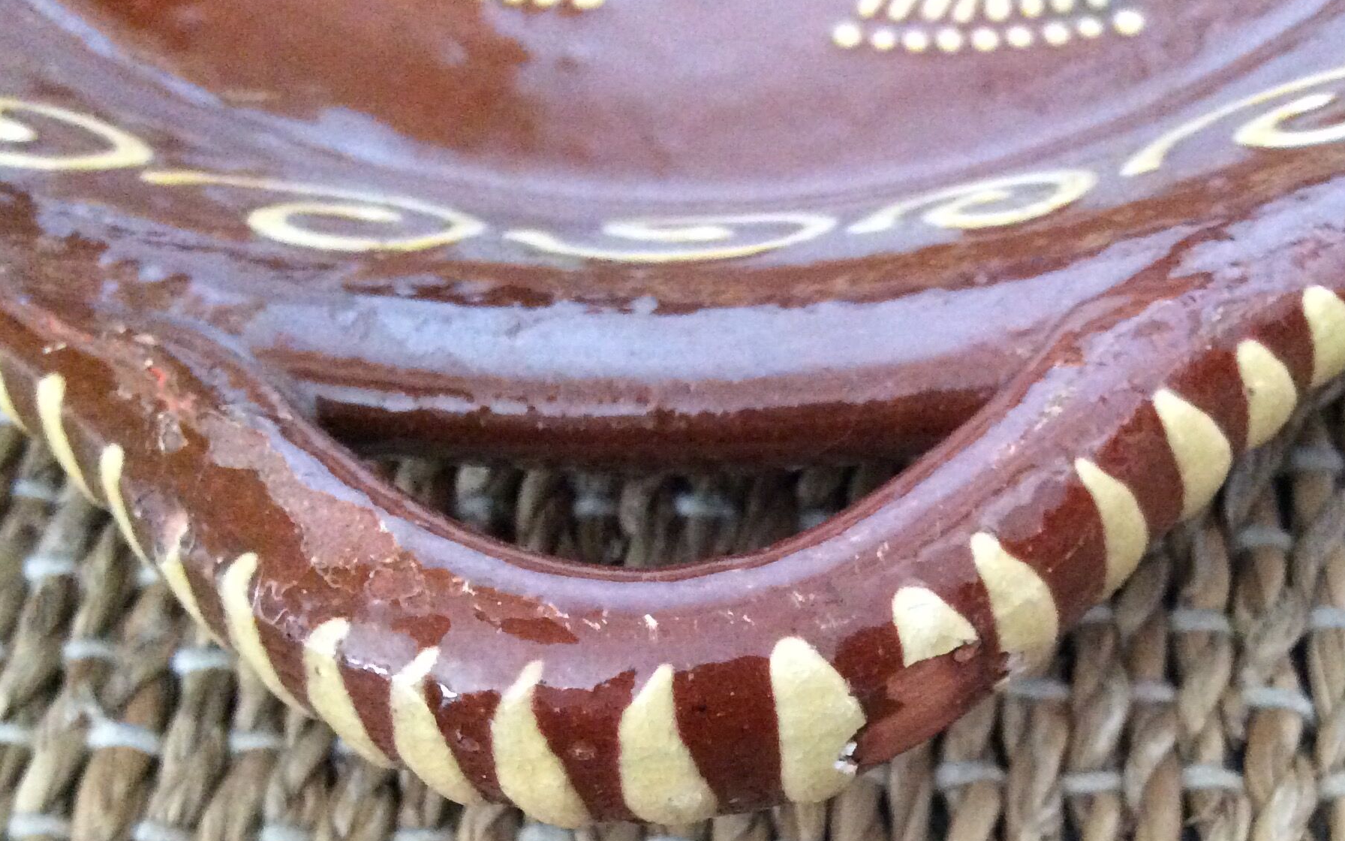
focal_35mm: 49
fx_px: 1796
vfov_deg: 25.9
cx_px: 862
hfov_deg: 40.7
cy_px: 675
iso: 400
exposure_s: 1/15
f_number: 2.4
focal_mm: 3.3
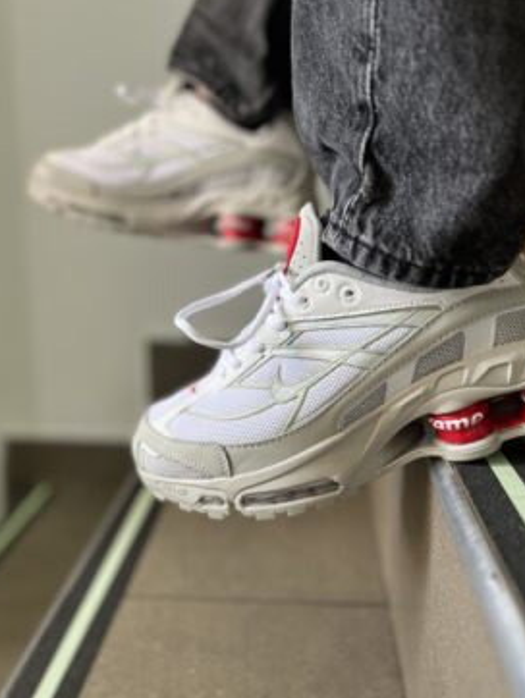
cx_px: 291
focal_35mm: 31
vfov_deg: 58.2
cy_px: 312
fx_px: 626
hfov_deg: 45.4
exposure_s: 1/60
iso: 200
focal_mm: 5.1
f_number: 1.6
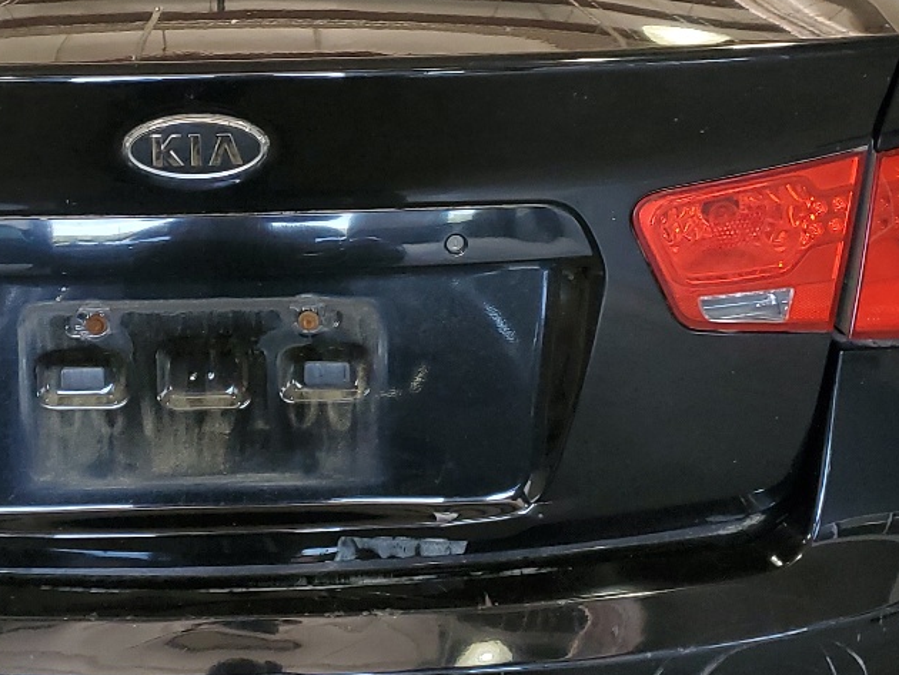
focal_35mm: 66
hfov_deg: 29.0
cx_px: 231
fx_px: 1715
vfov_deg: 22.1
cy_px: 187
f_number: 1.5
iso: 73
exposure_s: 1/60.2
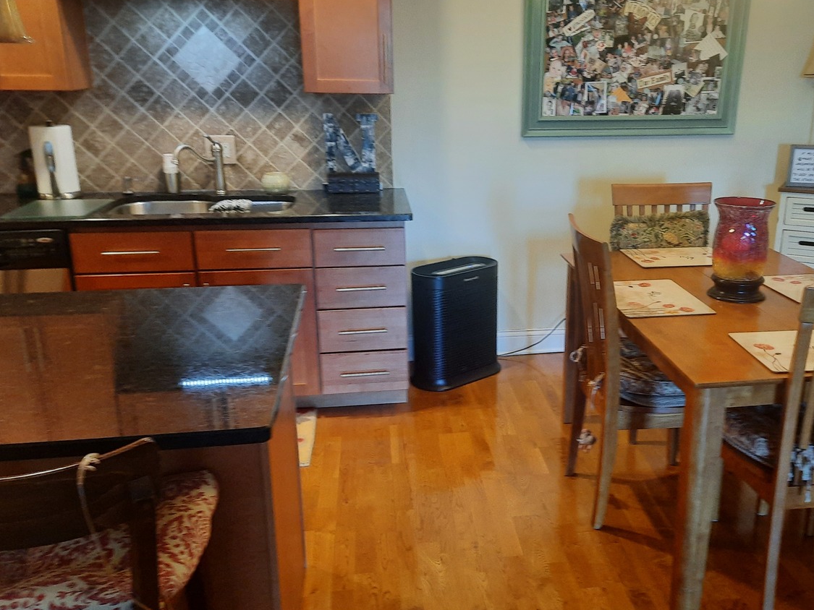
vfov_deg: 44.2
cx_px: 486
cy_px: 311
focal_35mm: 32
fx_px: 753
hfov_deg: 56.4
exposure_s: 1/40
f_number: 2
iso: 250
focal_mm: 4.6
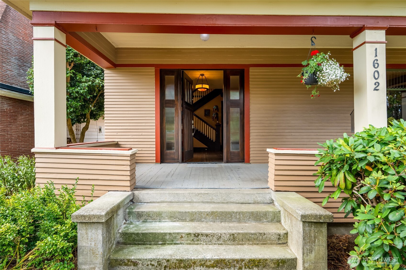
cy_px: 135
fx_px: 231
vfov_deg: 60.7
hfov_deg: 82.6
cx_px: 203
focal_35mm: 20
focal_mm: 20.5
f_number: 10
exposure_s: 1/80
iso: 400
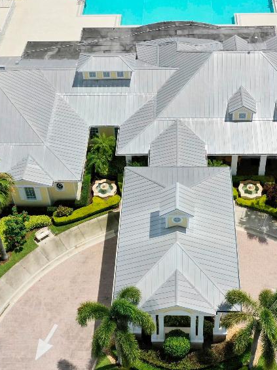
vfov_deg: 34.9
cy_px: 160
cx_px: 148
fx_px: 587
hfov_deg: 26.6
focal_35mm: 55
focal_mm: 10.26
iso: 100
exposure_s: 1/800
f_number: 6.3
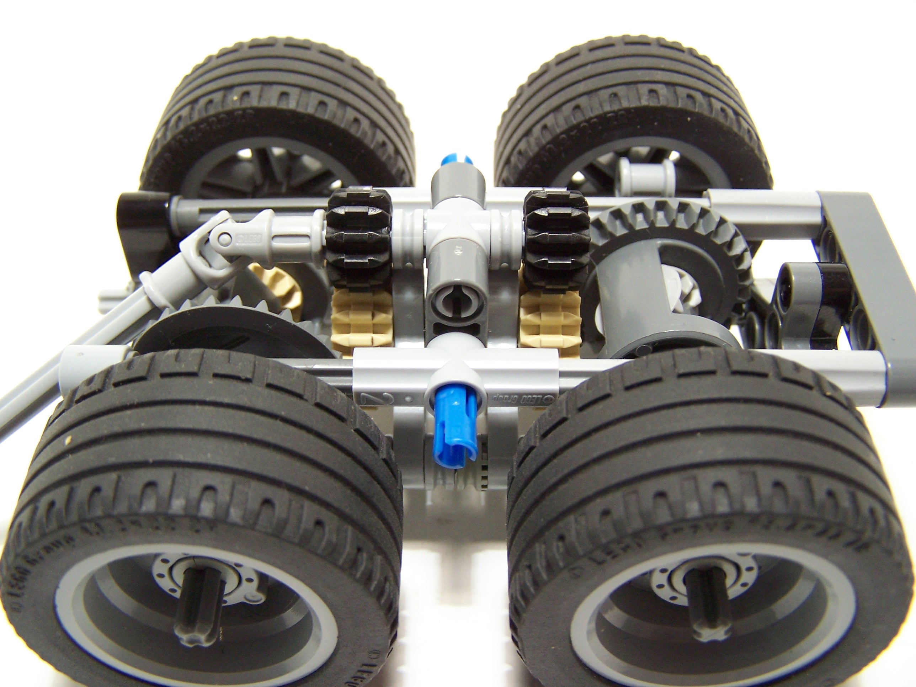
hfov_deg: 49.0
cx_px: 458
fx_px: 1006
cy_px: 344
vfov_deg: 37.7
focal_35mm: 38
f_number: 2.8
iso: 140
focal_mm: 6.3
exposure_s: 1/20
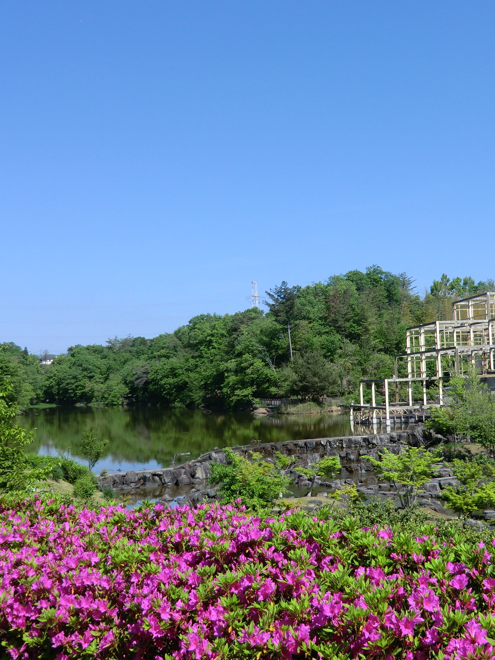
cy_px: 327
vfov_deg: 41.2
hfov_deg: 31.2
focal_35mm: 46
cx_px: 347
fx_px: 877
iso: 64
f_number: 3.6
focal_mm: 6.1
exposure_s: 1/640
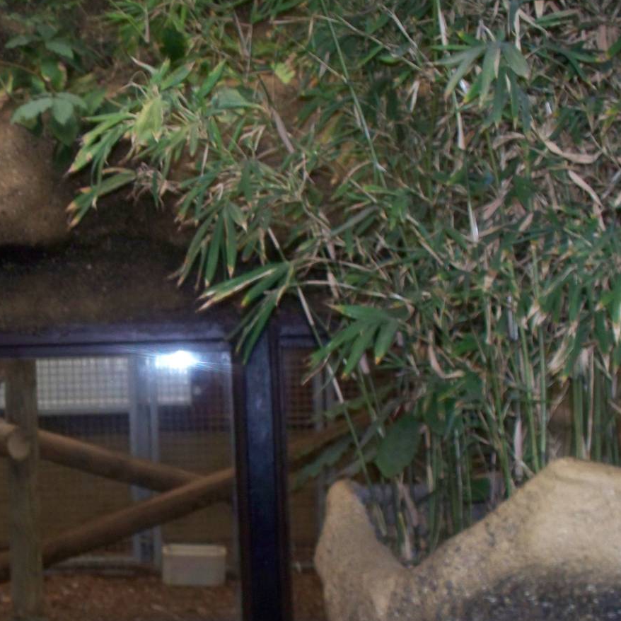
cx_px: 150
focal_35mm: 58
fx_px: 1177
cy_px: 337
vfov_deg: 29.5
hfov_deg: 29.1
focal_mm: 7.54
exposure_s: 1/30
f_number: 2.8
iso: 200
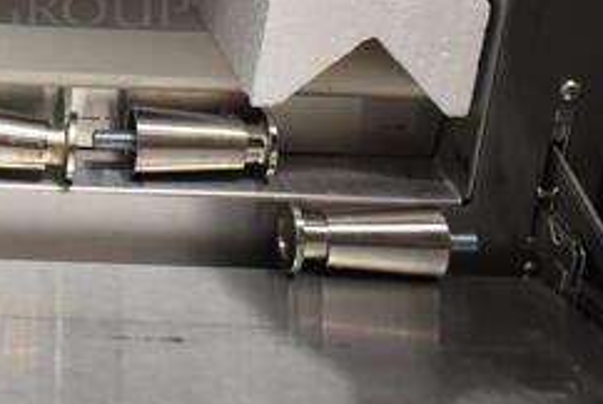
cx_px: -65
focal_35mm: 68
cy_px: -95
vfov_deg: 18.9
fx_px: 1140
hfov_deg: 27.1
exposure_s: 1/30
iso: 900
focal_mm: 18
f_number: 3.5
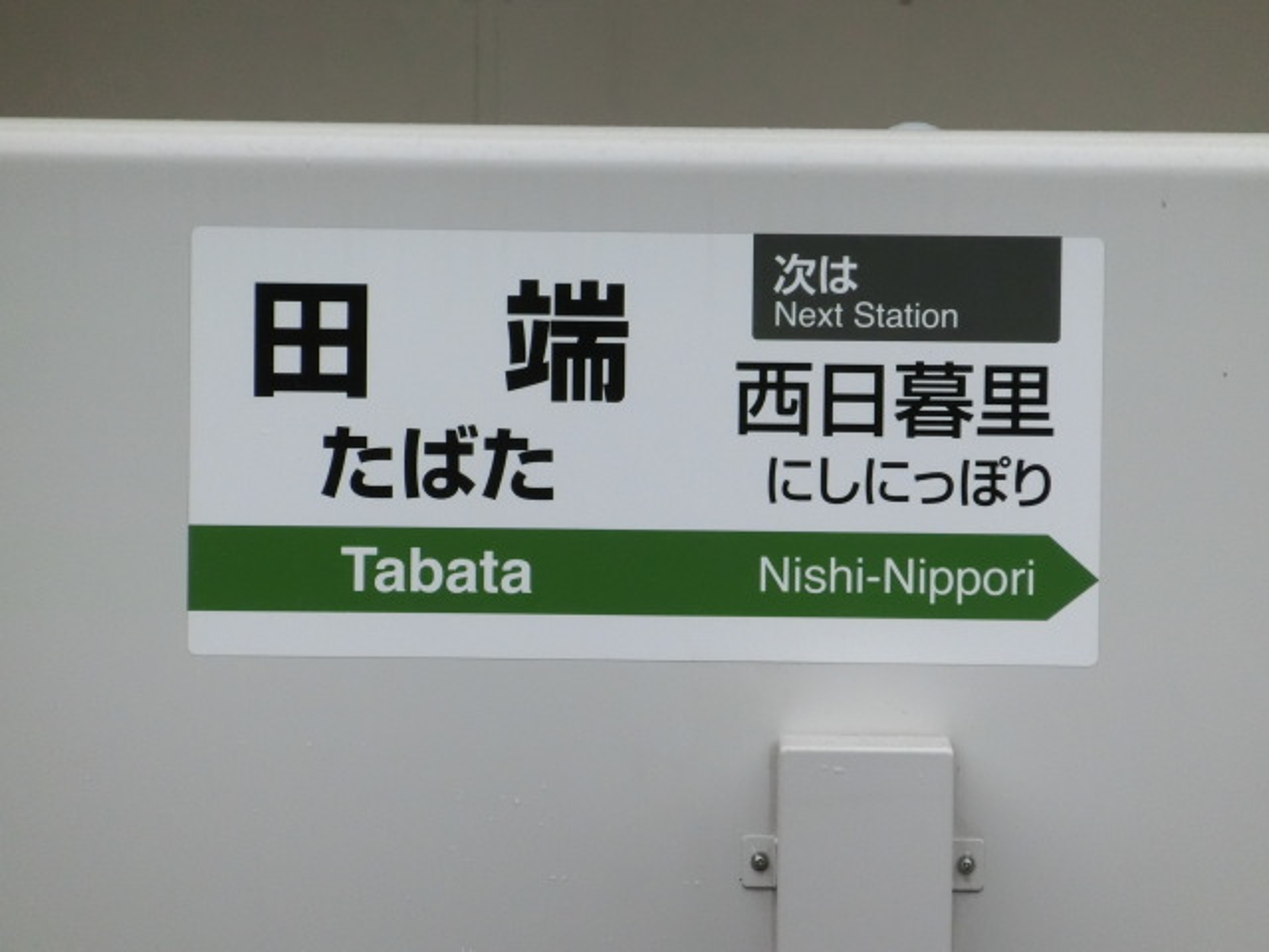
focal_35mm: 450
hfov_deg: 4.4
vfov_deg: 3.3
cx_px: 634
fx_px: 16497
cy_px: 476
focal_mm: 81
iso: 800
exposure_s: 1/400
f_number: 5.9
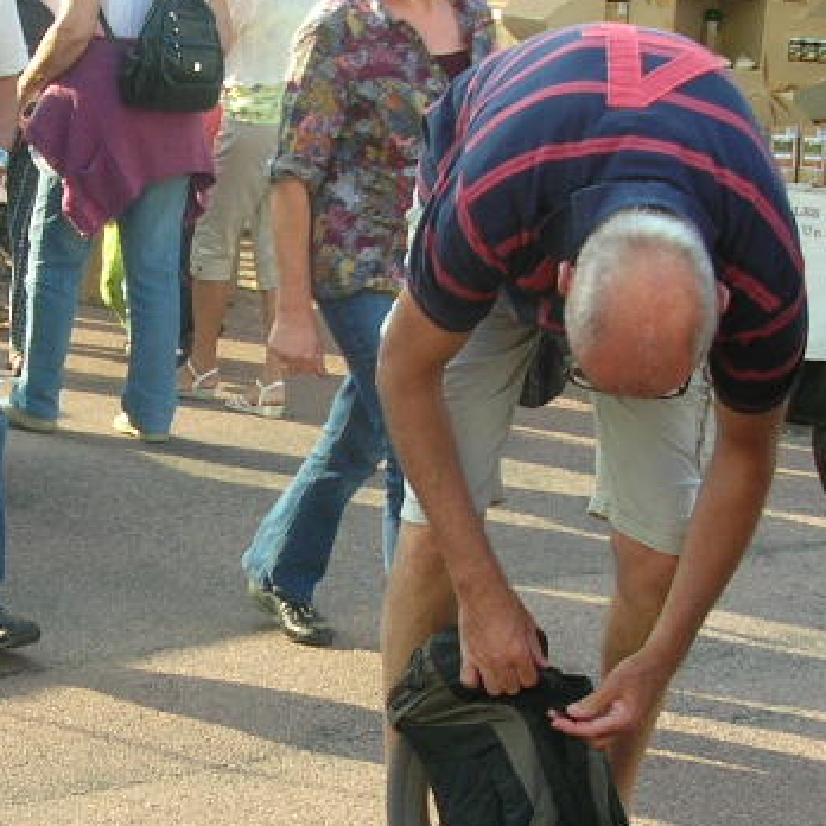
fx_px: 2457
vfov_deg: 19.1
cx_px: 202
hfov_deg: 19.0
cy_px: 498
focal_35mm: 91
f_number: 2.8
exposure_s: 1/143
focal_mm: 5.8
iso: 50
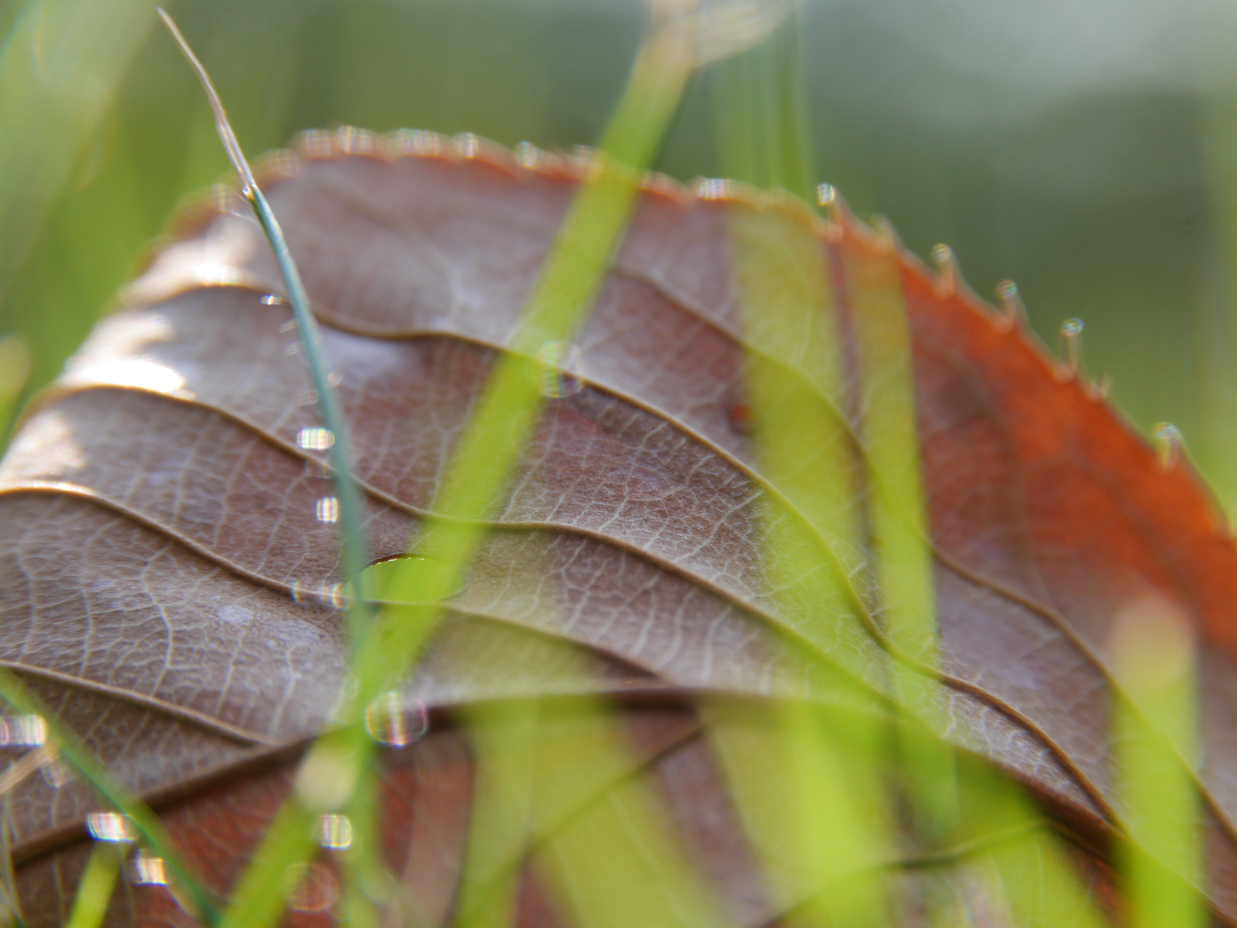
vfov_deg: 5.3
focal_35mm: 280
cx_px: 618
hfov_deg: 7.1
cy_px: 464
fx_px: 10006
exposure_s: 1/160
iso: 400
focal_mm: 140
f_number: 8
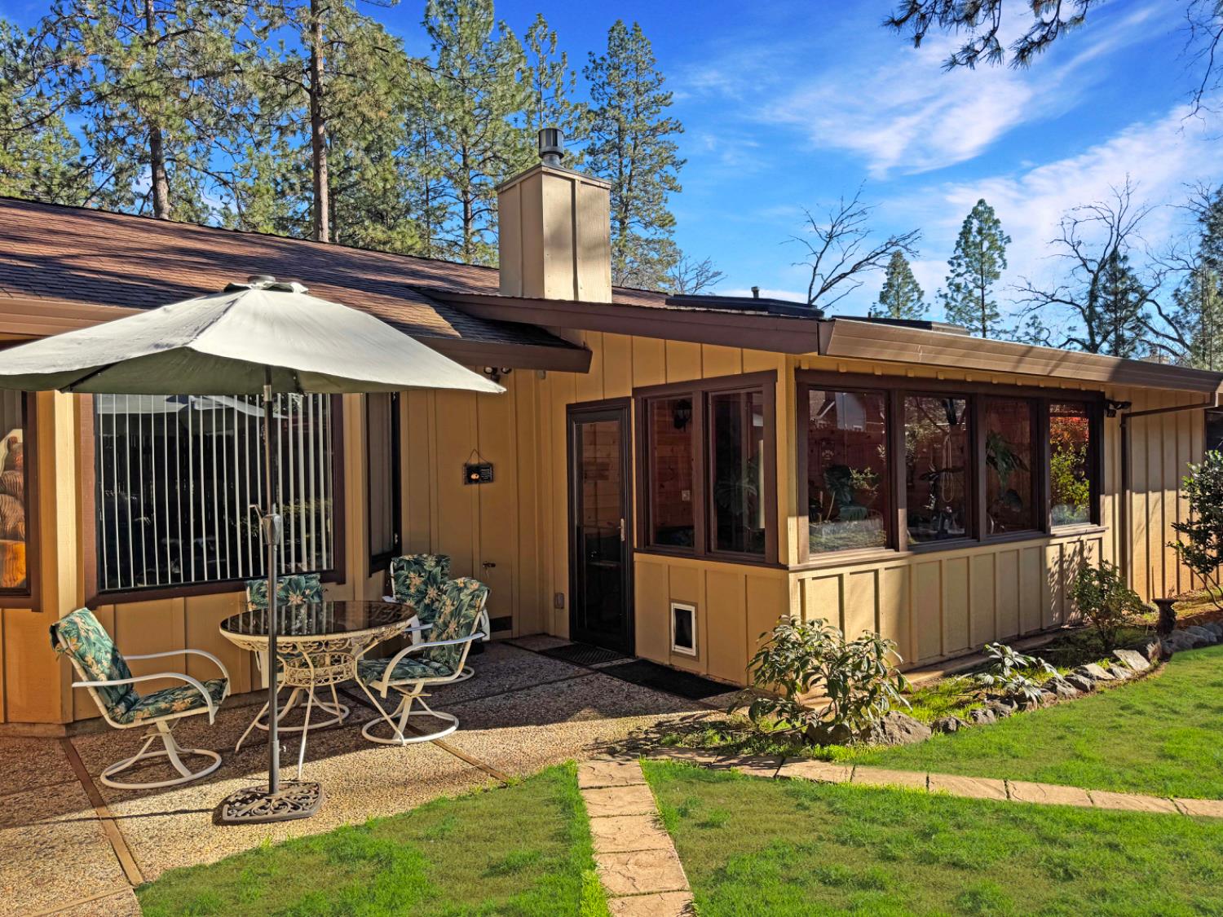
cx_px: 612
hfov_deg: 71.6
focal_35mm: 24
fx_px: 848
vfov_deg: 56.8
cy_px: 458
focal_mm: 6.76
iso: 80
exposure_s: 1/1456
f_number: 1.78
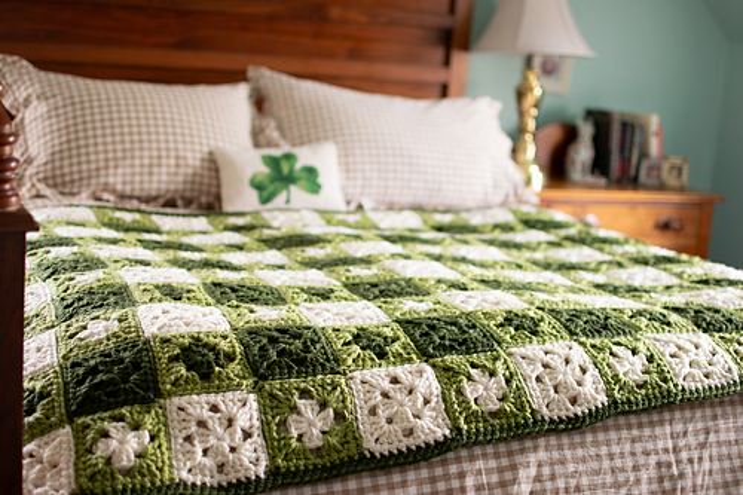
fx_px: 1083
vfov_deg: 25.7
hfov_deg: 37.9
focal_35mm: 52
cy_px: 248
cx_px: 372
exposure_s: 1/80
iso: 400
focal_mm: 35
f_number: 1.8
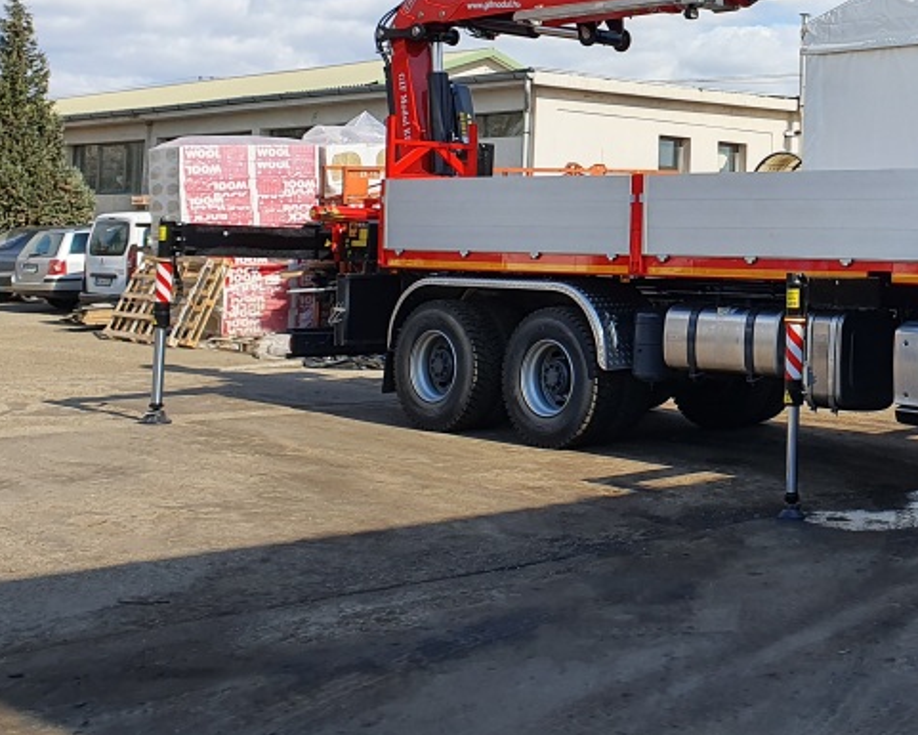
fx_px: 1467
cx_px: 874
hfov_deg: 32.5
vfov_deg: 27.6
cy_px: 168
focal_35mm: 54
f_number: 2.4
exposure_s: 1/1112
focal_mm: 4.32
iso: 50
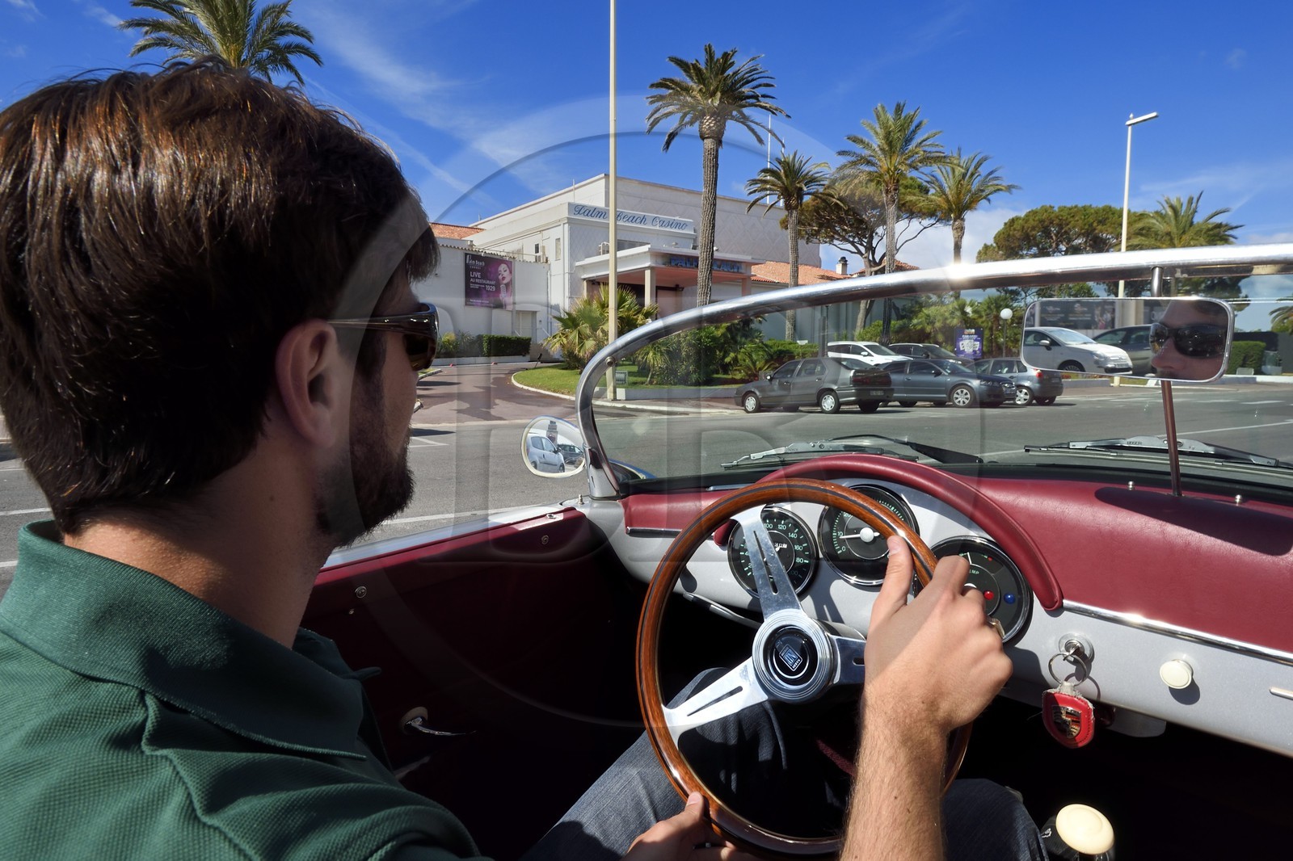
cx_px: 646
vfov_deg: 67.4
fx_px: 646
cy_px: 430
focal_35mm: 18
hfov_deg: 90.0
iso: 200
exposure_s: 1/160
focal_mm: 18
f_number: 18
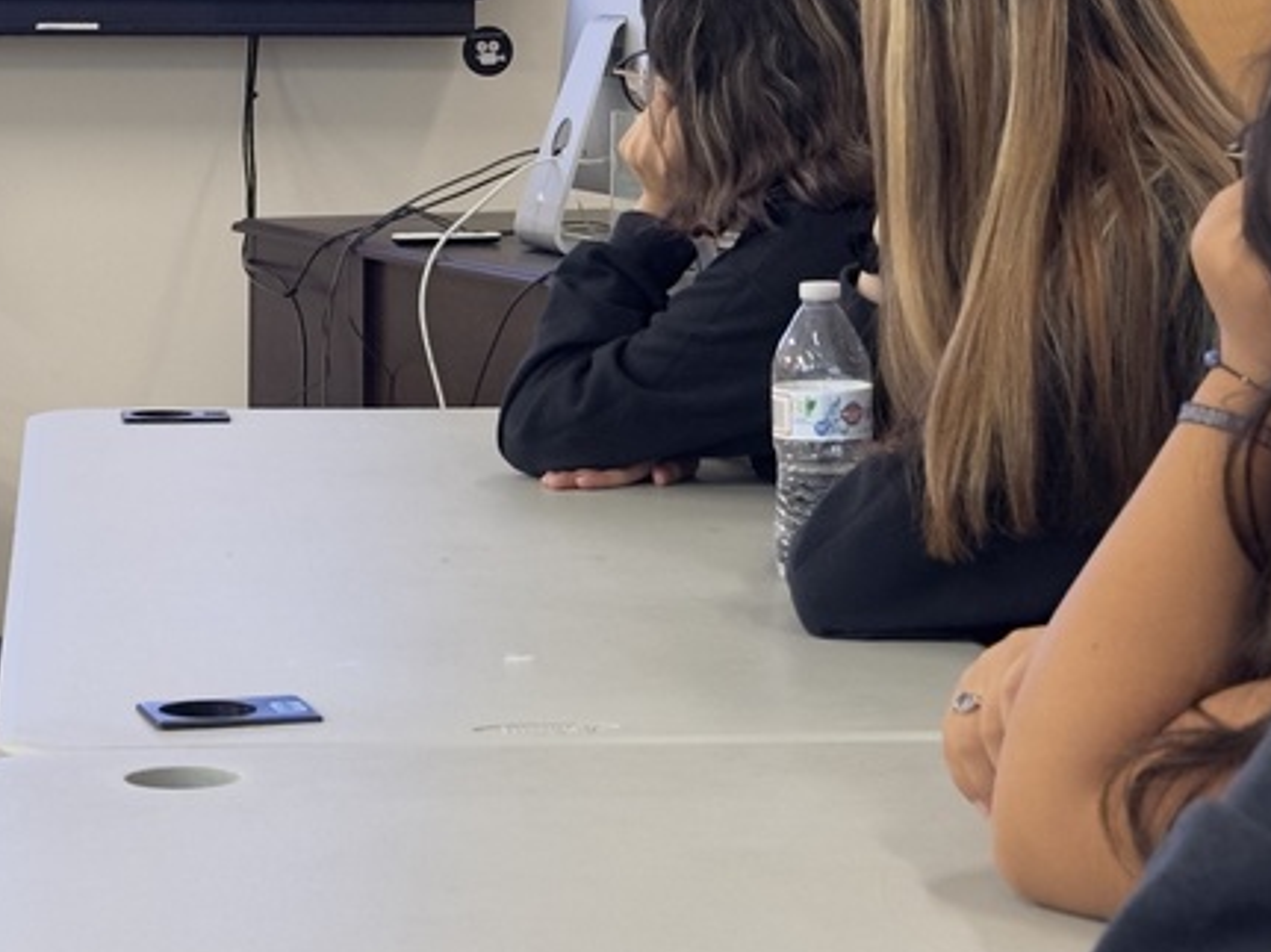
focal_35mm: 114
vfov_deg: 12.9
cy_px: 124
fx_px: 4185
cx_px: 596
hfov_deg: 17.3
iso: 200
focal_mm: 6.86
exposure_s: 1/40
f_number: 1.78
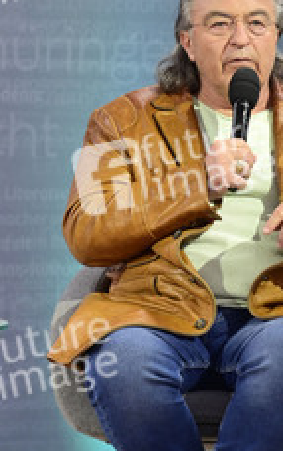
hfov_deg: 3.7
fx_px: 4394
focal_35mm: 357
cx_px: 232
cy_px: 267
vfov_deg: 5.9
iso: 1600
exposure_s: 1/320
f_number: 7.1
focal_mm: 200
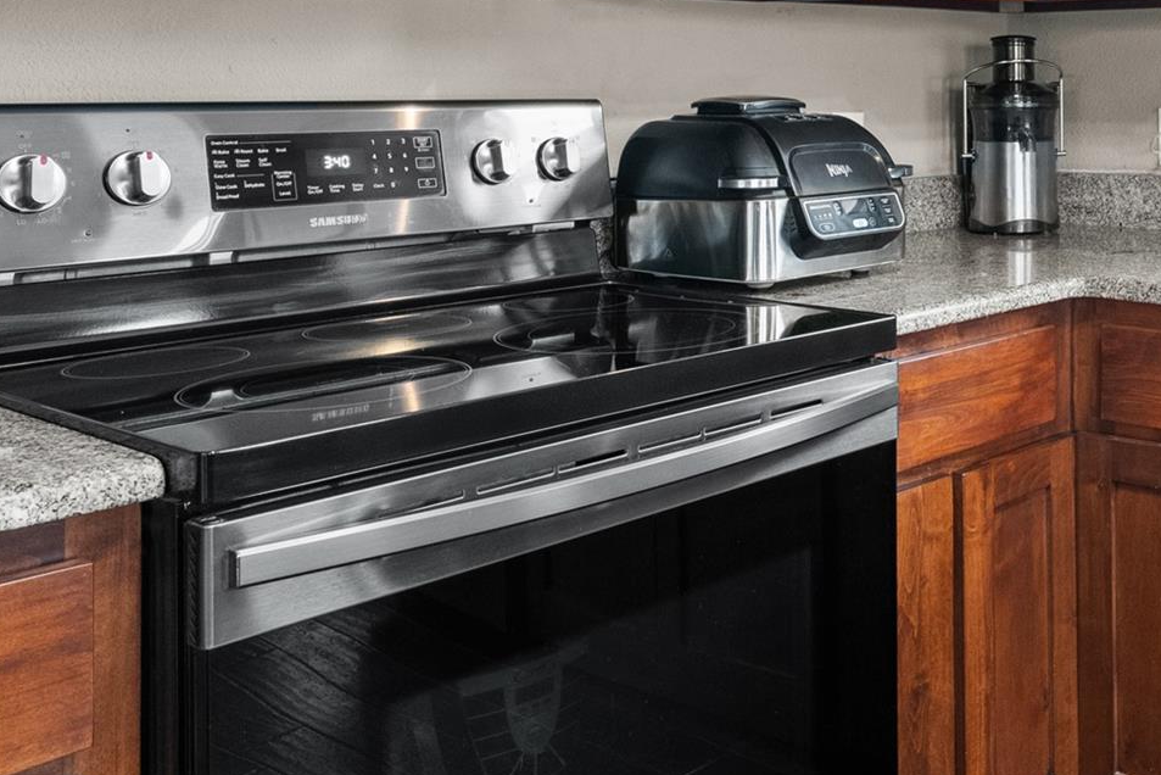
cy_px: 103
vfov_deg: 30.1
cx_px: 1135
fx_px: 1387
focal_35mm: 43
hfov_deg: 40.4
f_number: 11
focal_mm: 20
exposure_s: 1/5
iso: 3200
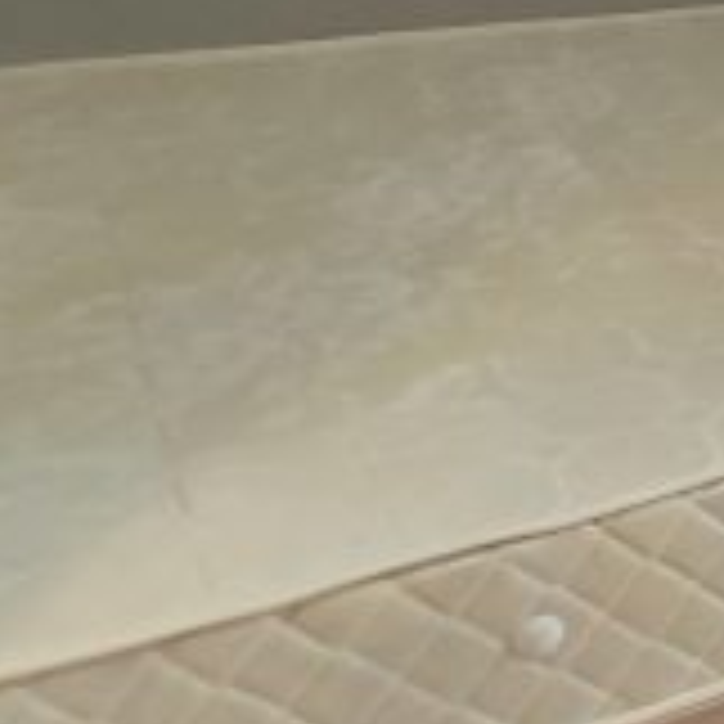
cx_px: 1529
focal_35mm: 57
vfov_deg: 27.8
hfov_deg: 17.8
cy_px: -47
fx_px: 1349
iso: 111
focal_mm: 2.25
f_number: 2.2
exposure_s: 1/50
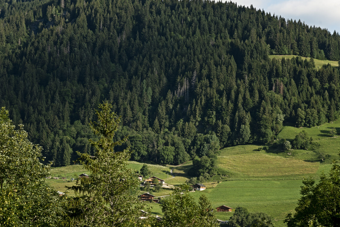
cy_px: 113
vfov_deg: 12.9
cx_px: 170
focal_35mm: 106
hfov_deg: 19.3
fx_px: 1001
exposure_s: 1/250
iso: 100
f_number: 7.1
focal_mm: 105
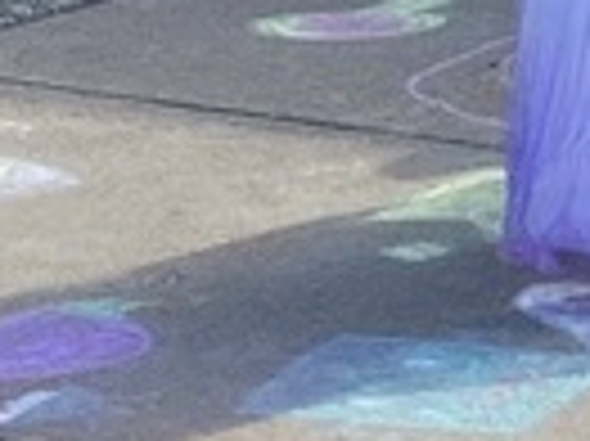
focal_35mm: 242
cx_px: 919
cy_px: -274
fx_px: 4121
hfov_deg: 8.0
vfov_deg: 6.0
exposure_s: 1/433
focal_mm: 3.3
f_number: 2.4
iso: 25
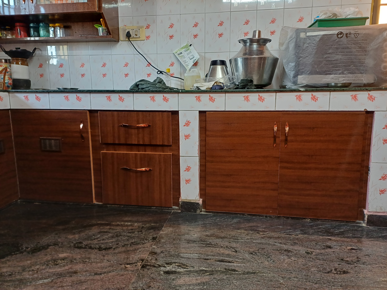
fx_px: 279
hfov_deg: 69.4
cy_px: 145
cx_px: 194
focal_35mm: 25
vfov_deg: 54.9
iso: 320
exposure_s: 1/33
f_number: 1.8
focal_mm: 4.65
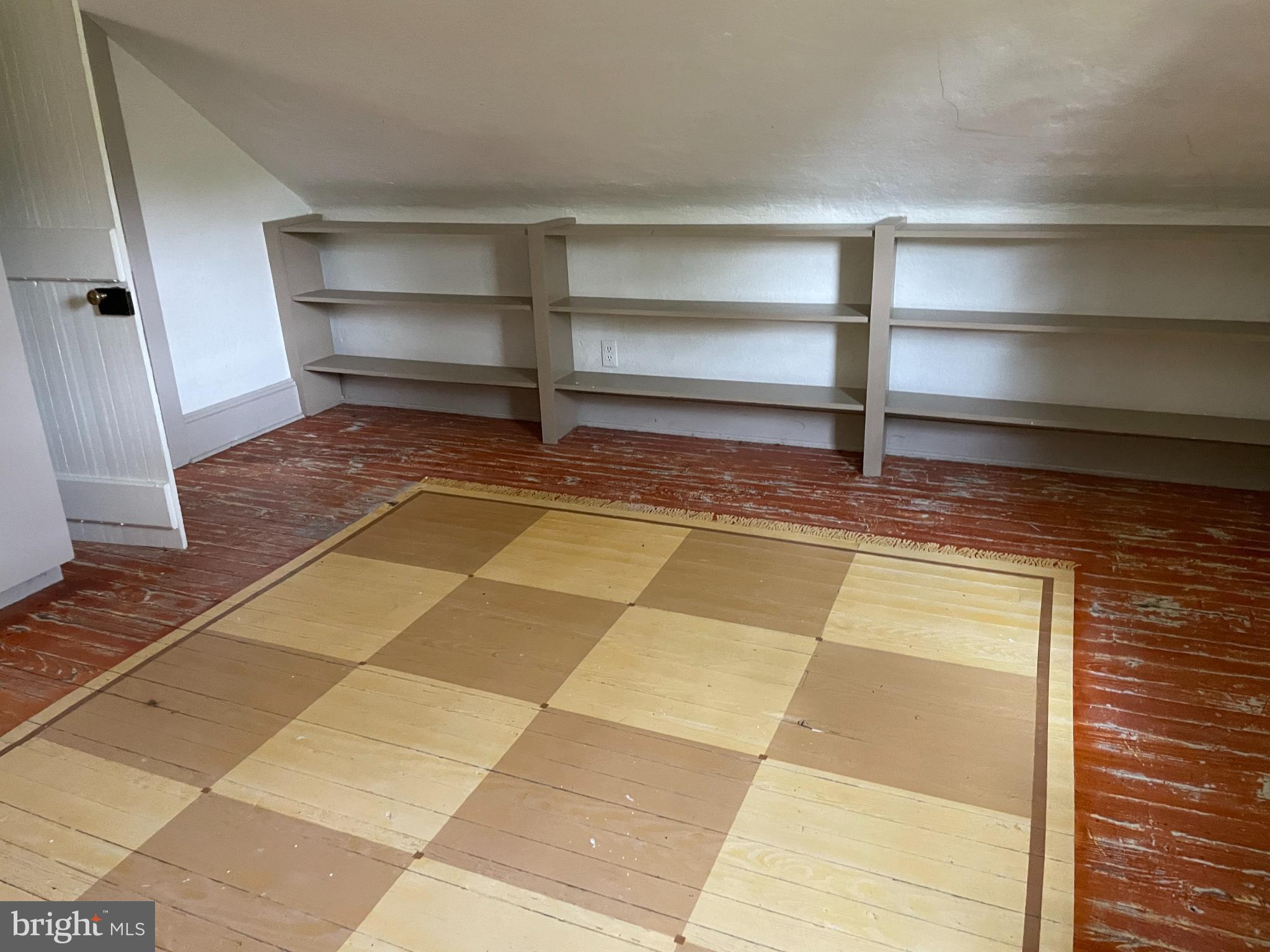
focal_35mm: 26
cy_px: 476
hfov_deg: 67.3
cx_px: 635
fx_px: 954
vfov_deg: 53.1
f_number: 1.6
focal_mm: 4.2
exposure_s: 1/60
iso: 320
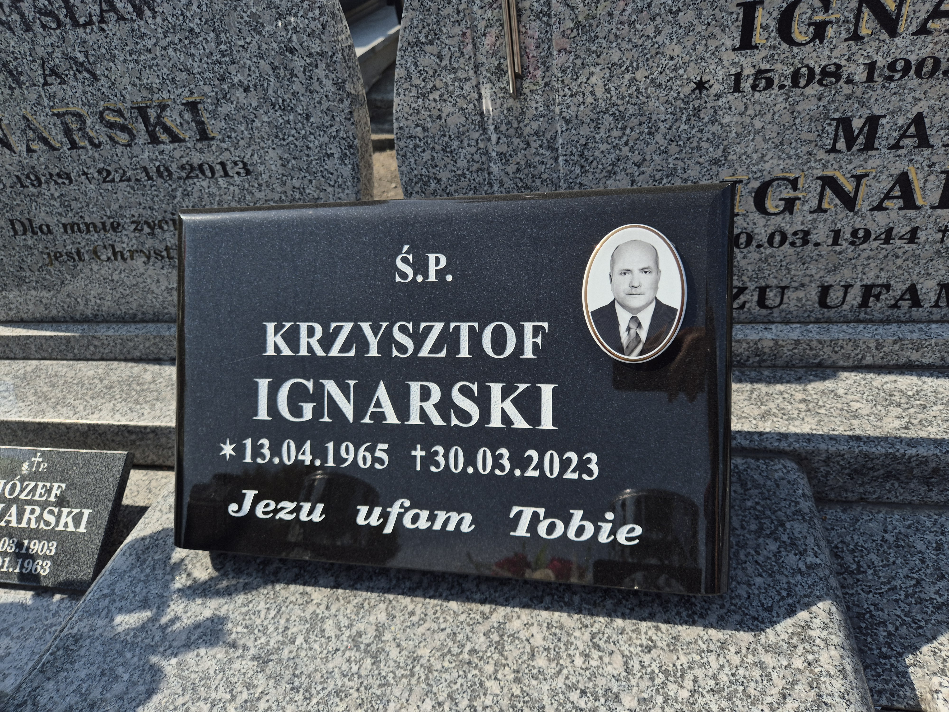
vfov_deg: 58.9
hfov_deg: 73.9
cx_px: 474
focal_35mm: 23
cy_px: 356
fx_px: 631
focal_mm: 5.4
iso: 25
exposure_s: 1/2672
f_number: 1.8
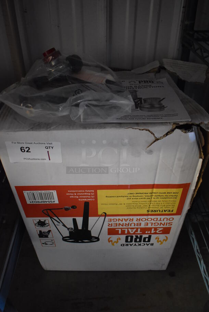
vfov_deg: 67.3
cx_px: 104
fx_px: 235
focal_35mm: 27
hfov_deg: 48.0
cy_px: 156
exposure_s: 1/125
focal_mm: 18
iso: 3200
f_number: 3.5
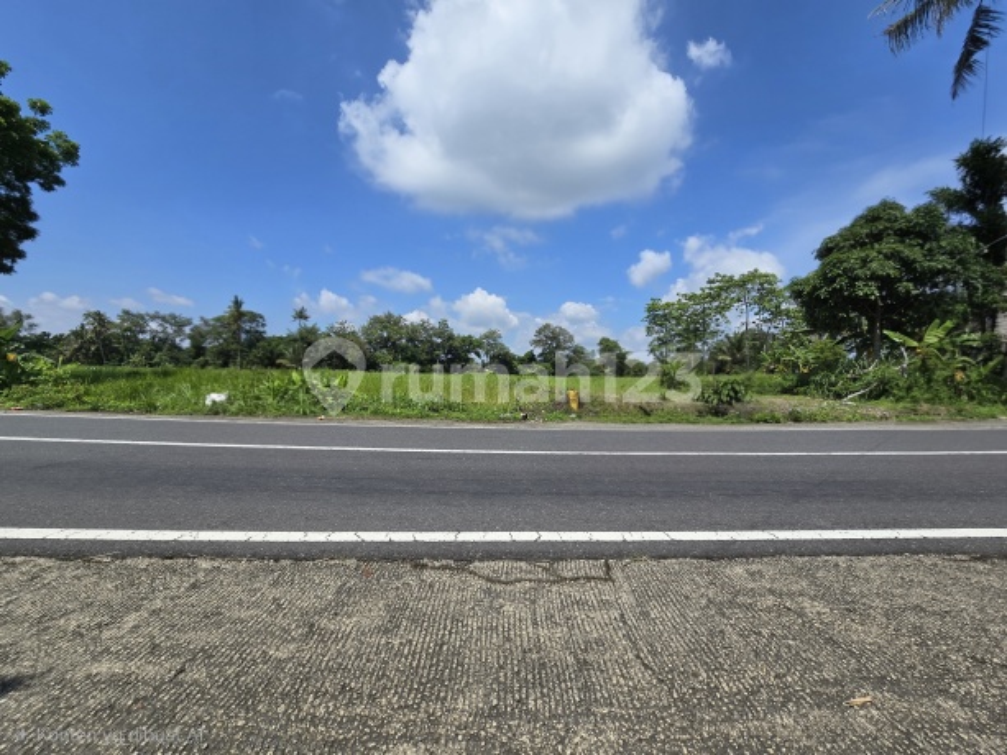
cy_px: 378
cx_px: 504
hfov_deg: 106.2
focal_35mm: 13
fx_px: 378
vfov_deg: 89.9
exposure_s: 1/3333
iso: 50
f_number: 2.2
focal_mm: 2.2
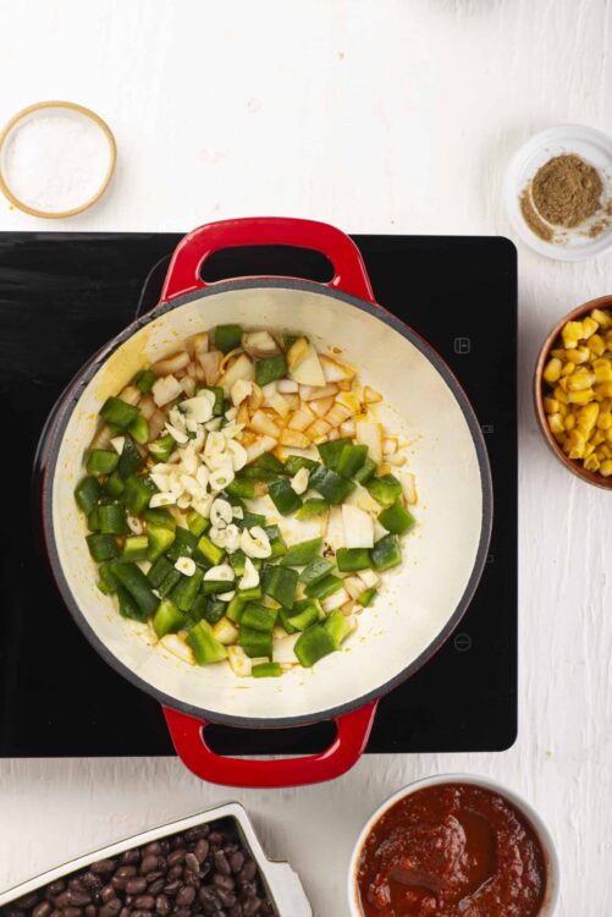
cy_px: 458
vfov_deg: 19.4
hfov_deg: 13.1
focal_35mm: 105
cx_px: 306
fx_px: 2674
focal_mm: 105
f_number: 9
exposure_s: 1/200
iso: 100
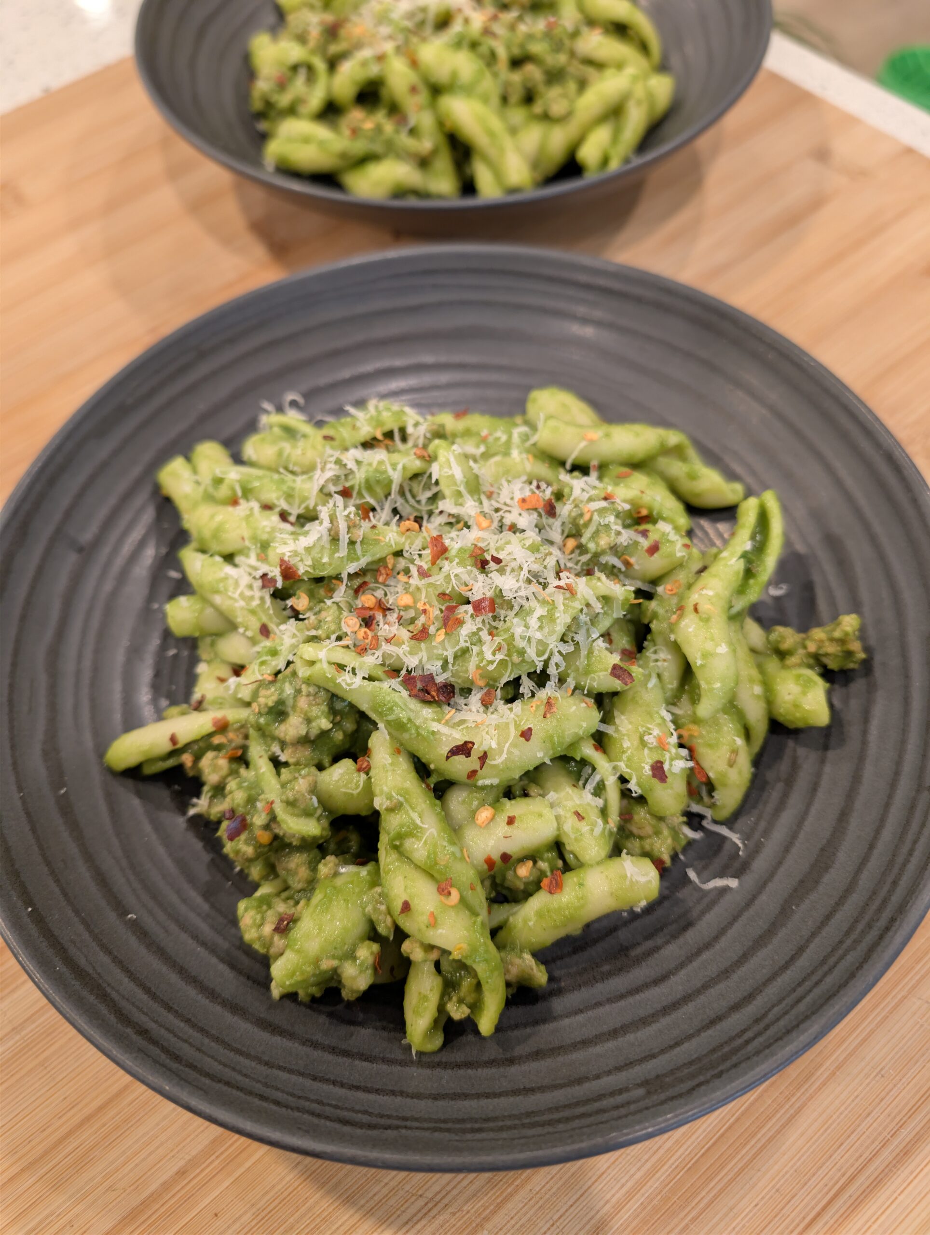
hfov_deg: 56.9
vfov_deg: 71.5
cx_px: 465
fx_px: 857
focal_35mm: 24
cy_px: 618
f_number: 1.68
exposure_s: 1/60
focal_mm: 6.9
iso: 140
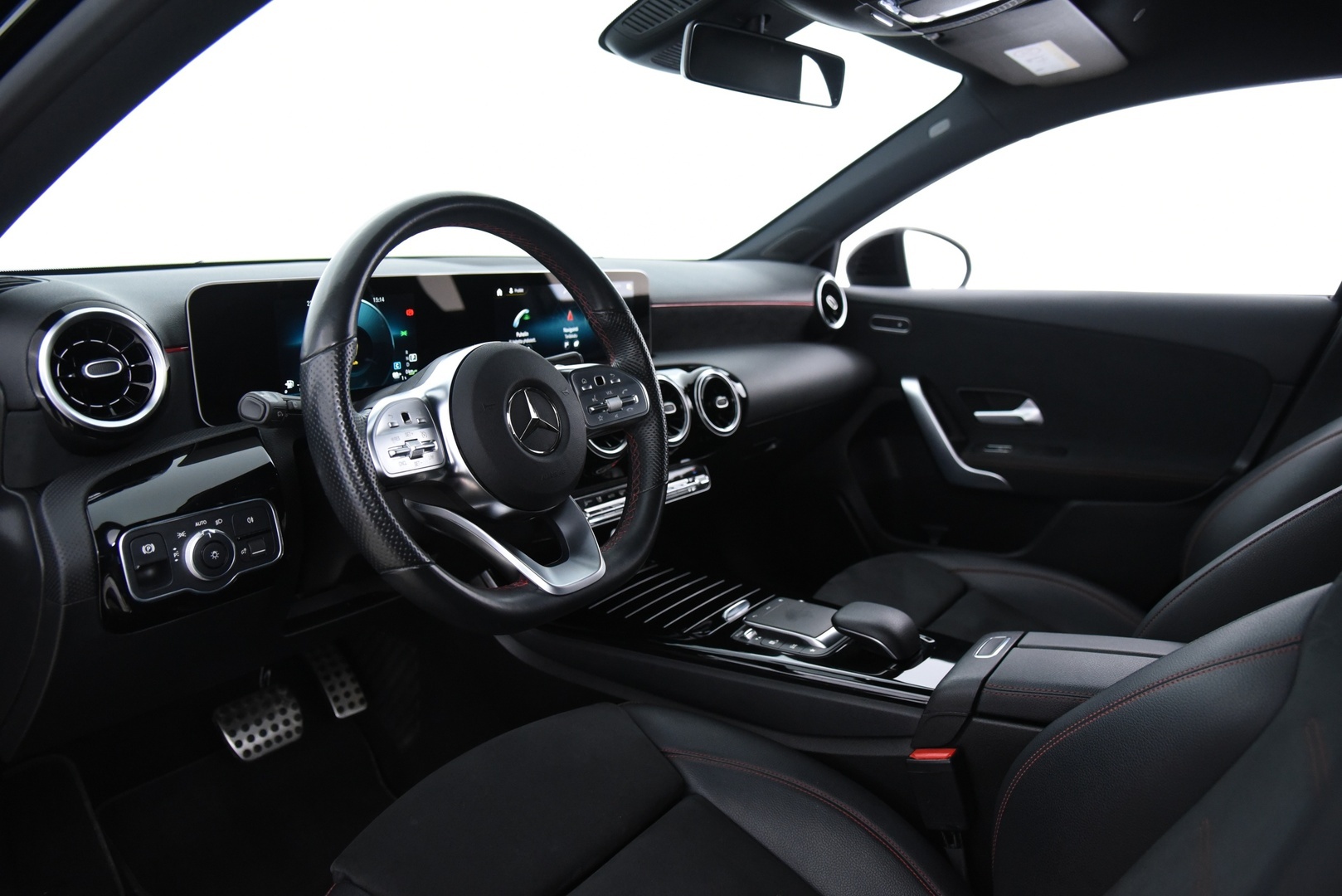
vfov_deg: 53.2
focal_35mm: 24
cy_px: 448
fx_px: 895
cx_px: 671
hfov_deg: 73.7
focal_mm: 24
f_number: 4
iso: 4000
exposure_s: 1/25
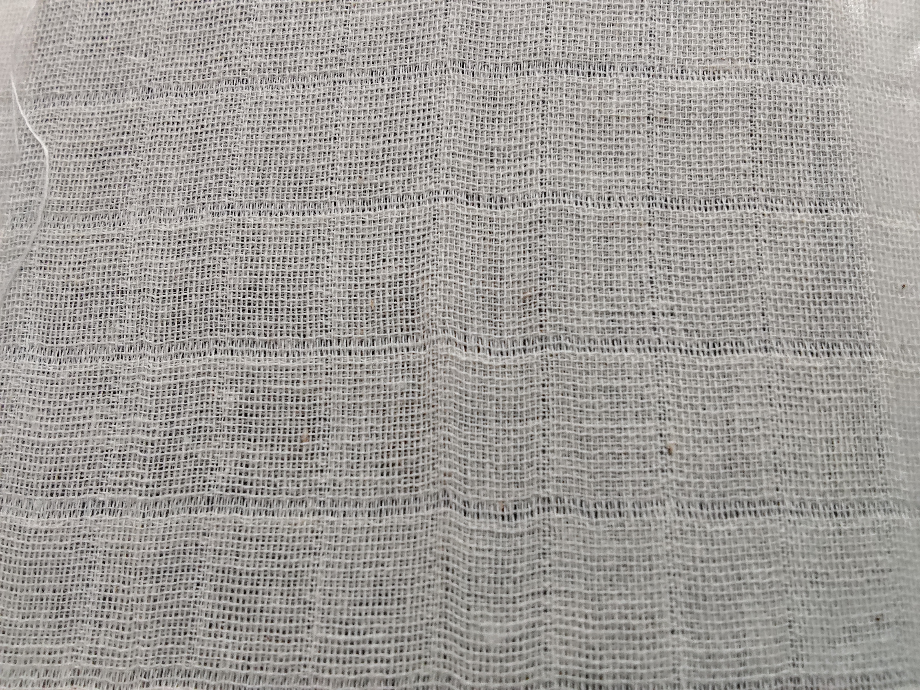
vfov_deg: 53.1
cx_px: 460
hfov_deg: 67.3
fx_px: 691
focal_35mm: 26
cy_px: 345
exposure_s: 1/100
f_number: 2
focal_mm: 2.78
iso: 320
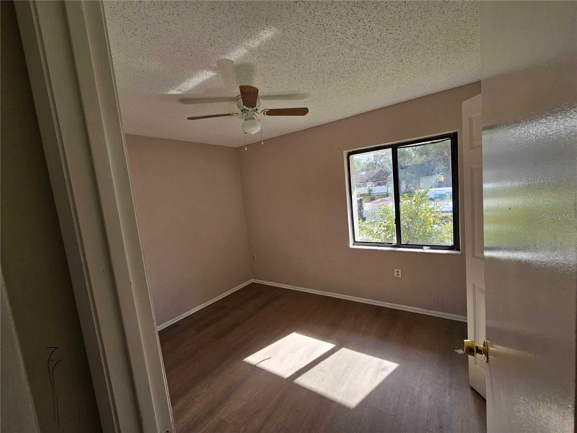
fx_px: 217
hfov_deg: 106.2
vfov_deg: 89.9
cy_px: 216
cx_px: 288
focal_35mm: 13
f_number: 2.2
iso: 64
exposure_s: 1/272
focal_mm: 2.2
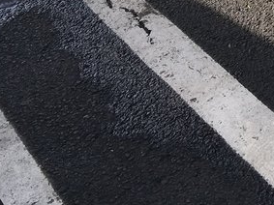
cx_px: 479
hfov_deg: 14.3
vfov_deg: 11.1
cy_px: -187
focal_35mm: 123
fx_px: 973
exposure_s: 1/582
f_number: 2.2
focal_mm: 4.15
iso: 25
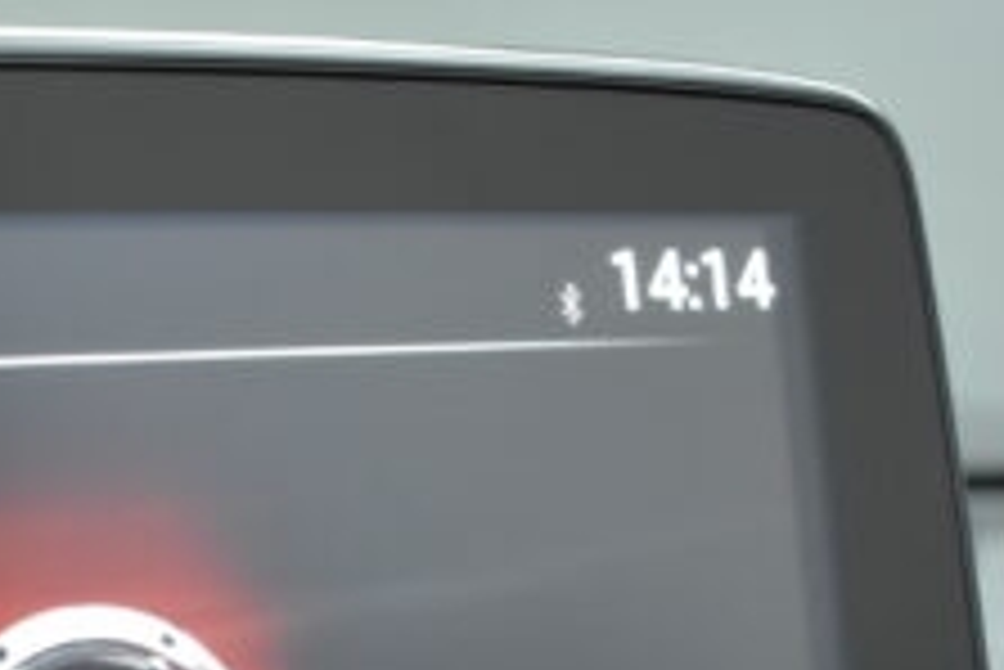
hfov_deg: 21.1
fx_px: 2595
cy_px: 929
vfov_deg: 14.0
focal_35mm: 93
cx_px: 0
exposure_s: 1/100
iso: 1600
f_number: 3.5
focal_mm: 18
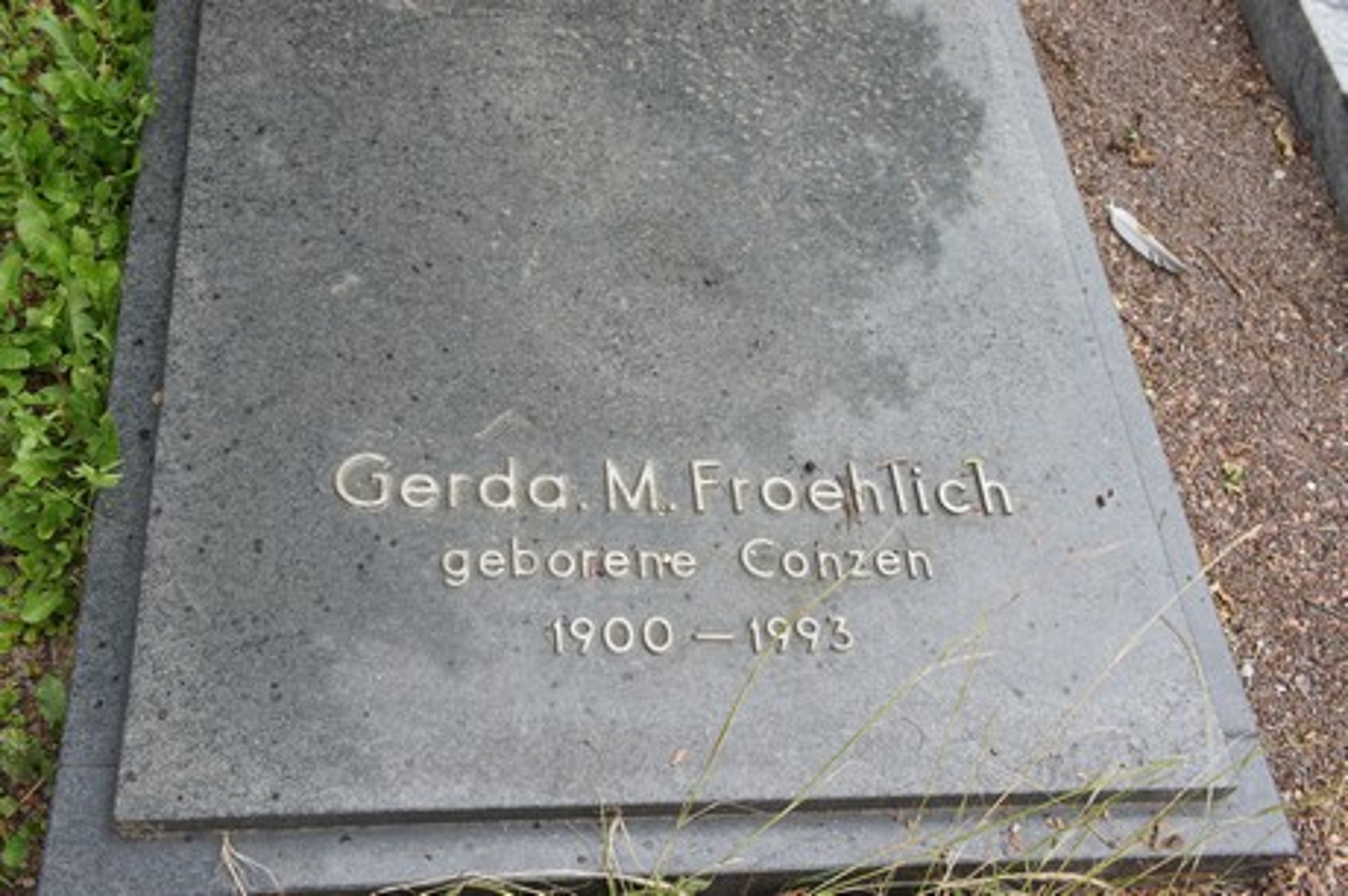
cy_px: 448
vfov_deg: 34.2
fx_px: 1459
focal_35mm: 39
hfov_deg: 49.6
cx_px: 674
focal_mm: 26
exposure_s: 1/100
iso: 200
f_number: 6.3
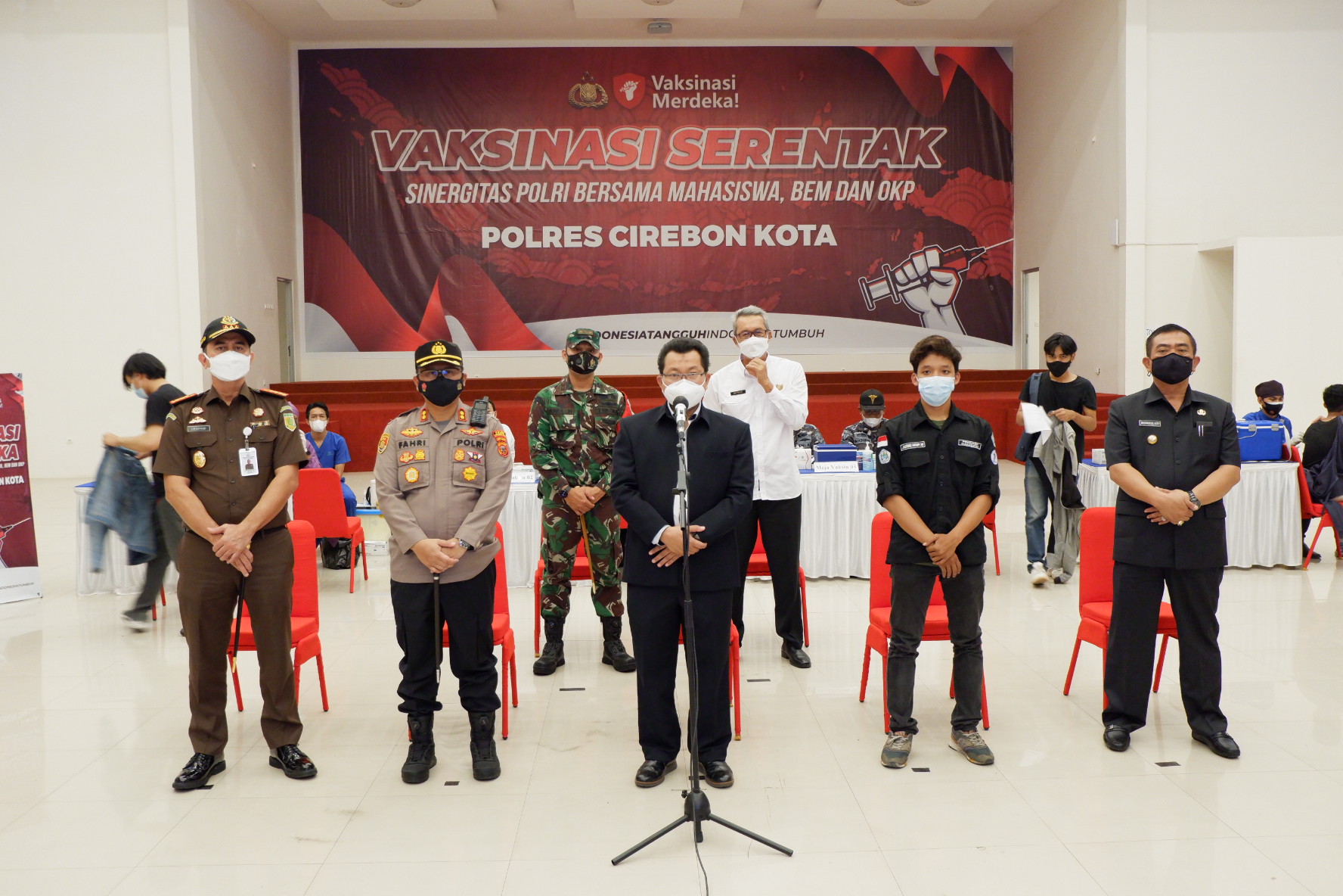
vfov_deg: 41.1
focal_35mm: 32
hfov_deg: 58.7
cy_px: 448
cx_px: 672
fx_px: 1194
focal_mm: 21.5
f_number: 4.2
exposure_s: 1/30
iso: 3200
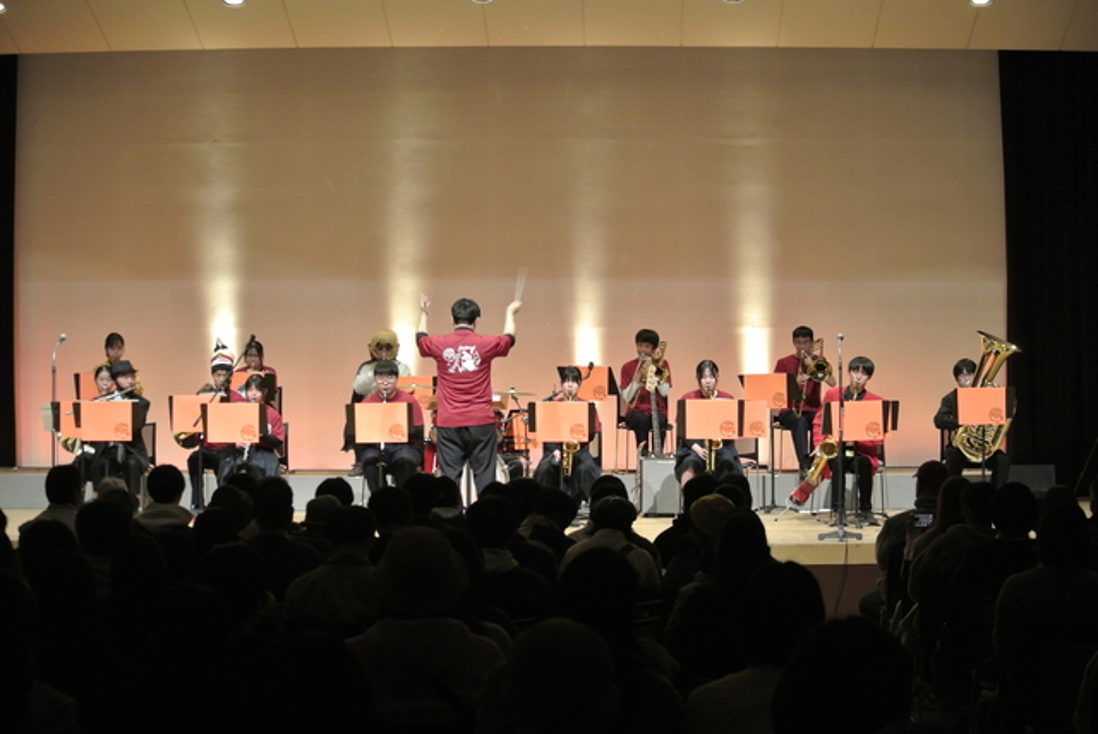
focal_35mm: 81
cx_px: 549
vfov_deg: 16.9
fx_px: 2473
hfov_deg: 25.0
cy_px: 367
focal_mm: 30
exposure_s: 1/30
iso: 500
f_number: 3.8
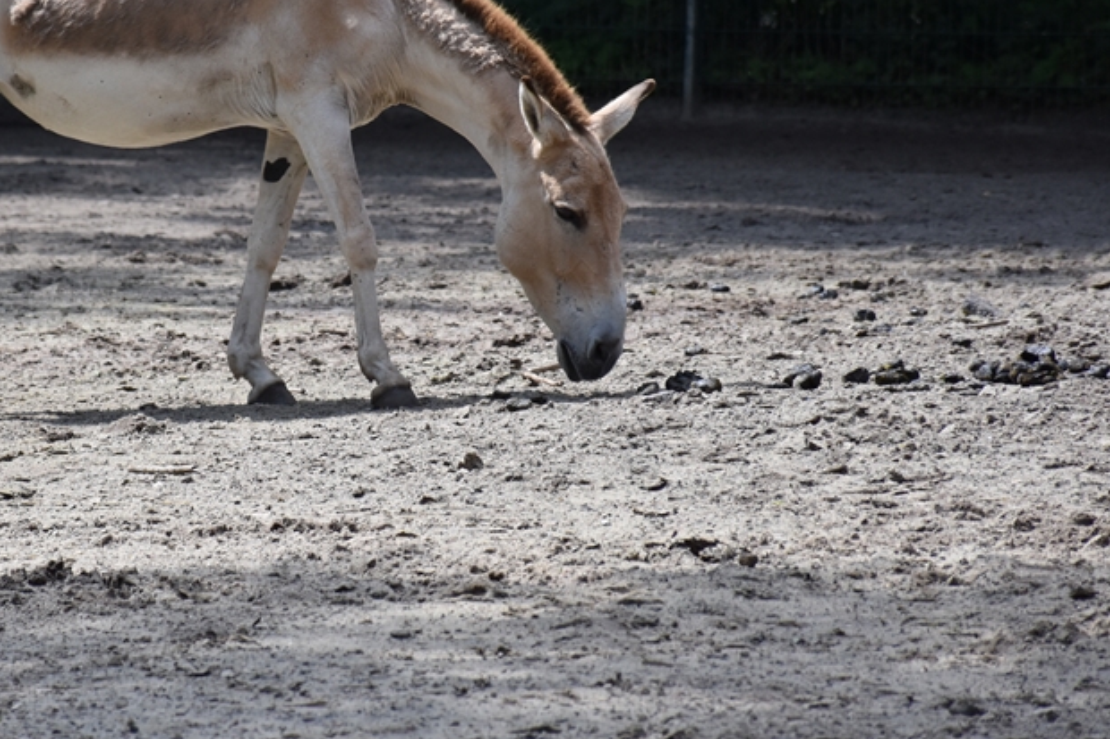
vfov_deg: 4.0
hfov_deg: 5.9
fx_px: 10696
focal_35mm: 347
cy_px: 203
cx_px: 312
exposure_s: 1/1000
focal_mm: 140
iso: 450
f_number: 5.6
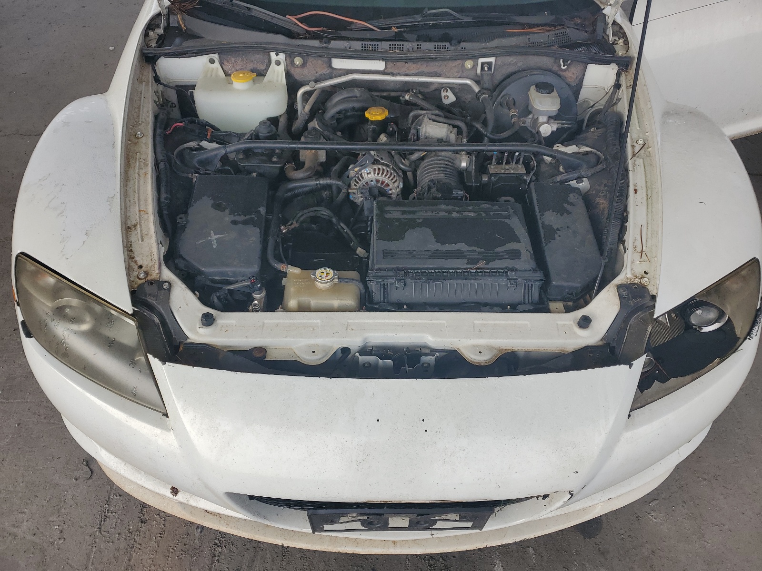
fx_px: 572
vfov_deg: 53.1
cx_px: 381
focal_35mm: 26
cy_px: 286
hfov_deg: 67.3
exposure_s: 1/833
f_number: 1.5
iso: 50
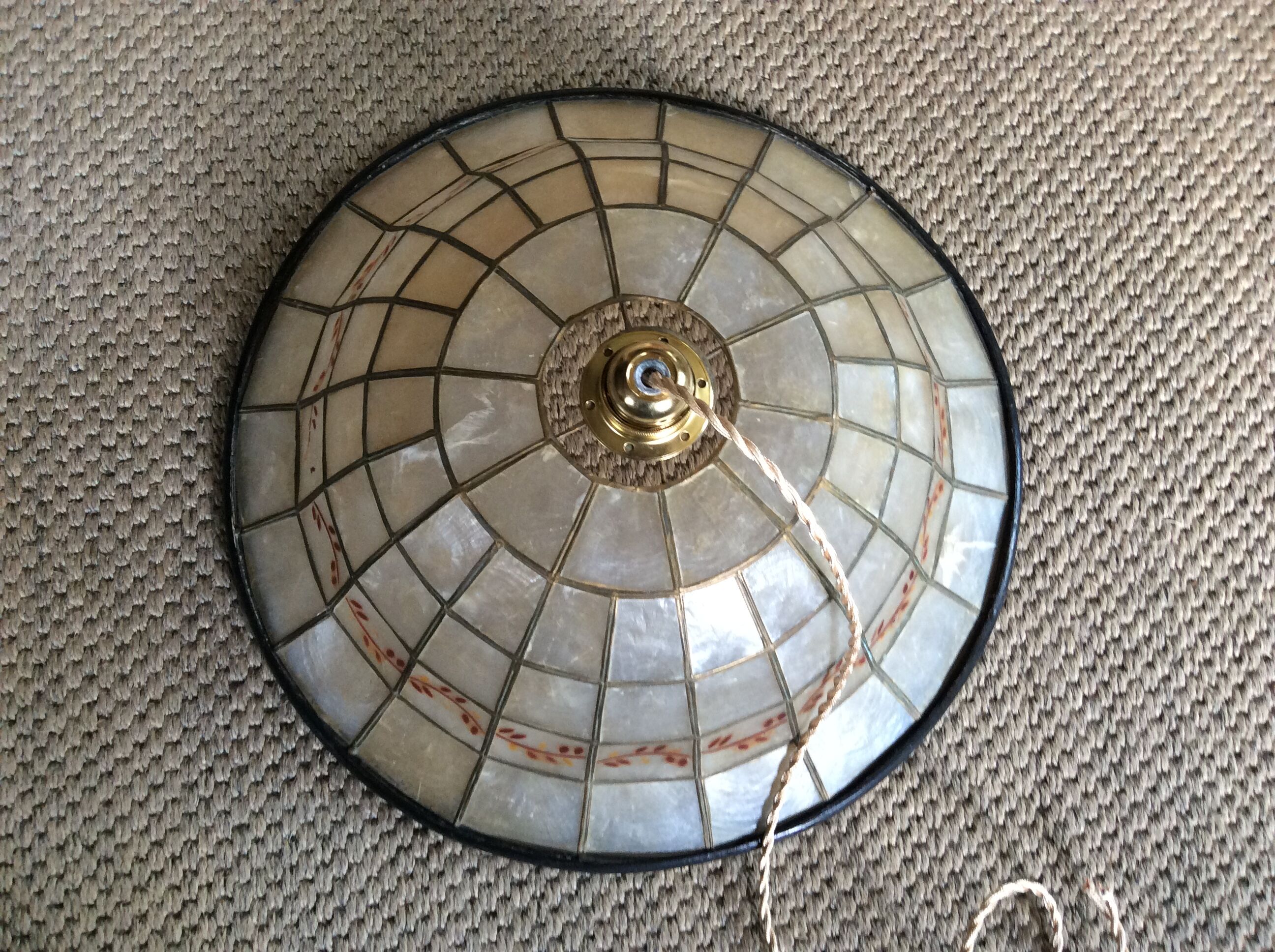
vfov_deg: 44.1
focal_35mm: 32
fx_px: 1177
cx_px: 638
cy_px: 476
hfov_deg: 56.9
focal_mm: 3.3
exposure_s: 1/25
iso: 100
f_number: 2.4
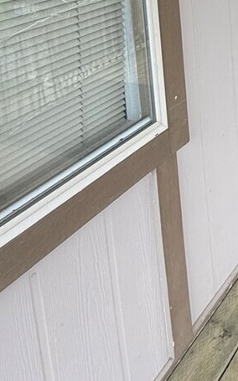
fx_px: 488
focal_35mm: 47
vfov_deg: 36.4
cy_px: -33
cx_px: 323
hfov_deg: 23.6
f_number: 2.2
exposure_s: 1/121
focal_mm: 2.22
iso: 100
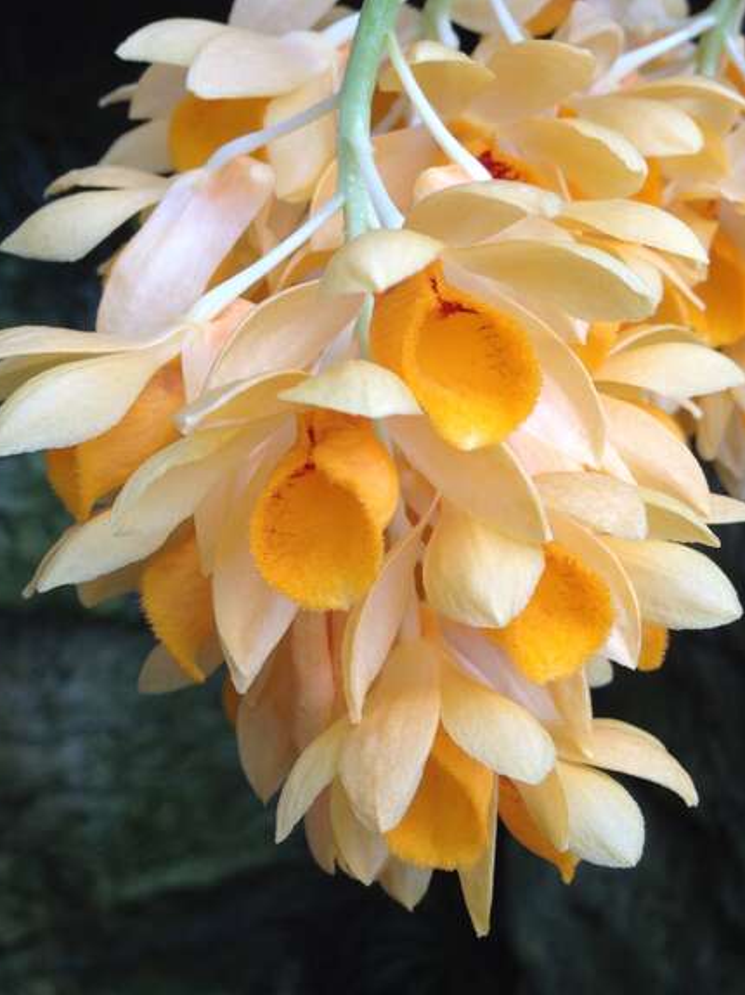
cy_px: 553
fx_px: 1321
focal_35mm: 46
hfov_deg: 31.5
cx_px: 409
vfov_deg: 41.2
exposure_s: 1/120
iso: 64
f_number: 2.4
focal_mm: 4.13
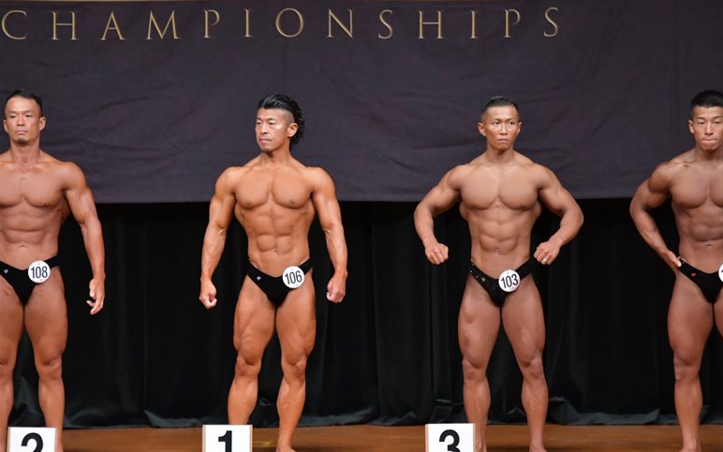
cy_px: 241
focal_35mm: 276
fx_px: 5440
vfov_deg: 4.8
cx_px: 362
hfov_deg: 7.6
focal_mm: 180
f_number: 5.6
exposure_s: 1/400
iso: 5000
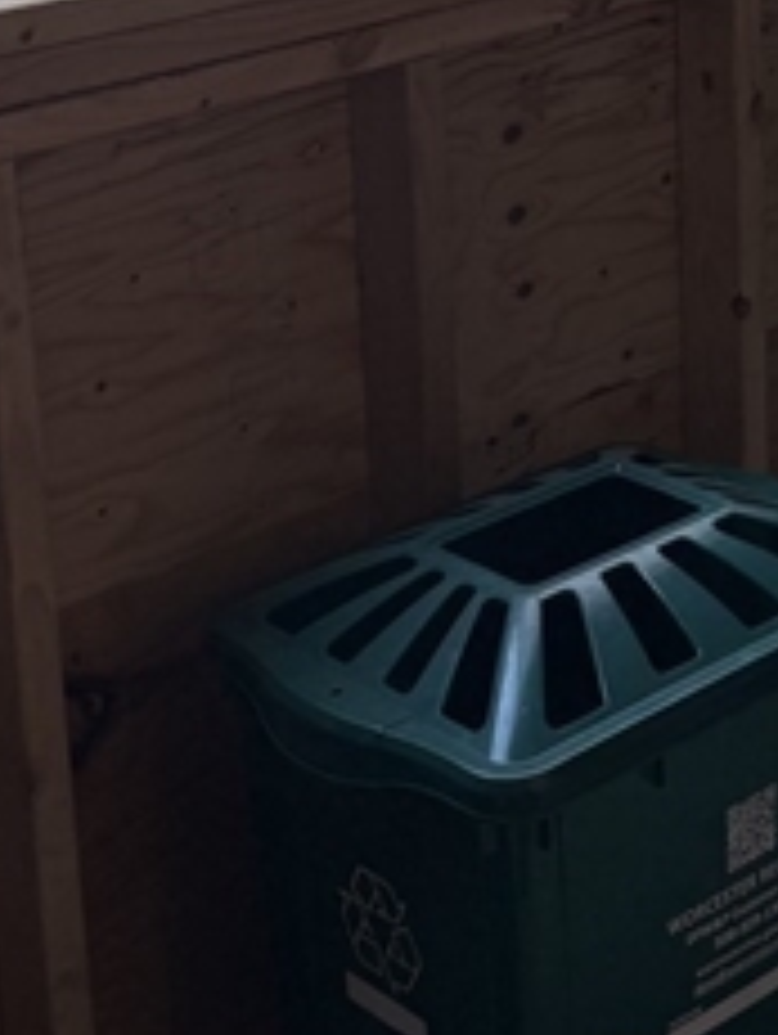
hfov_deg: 18.1
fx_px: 2393
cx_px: 724
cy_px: 50
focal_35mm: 80
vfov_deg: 23.6
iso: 100
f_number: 1.78
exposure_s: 1/379
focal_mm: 6.76
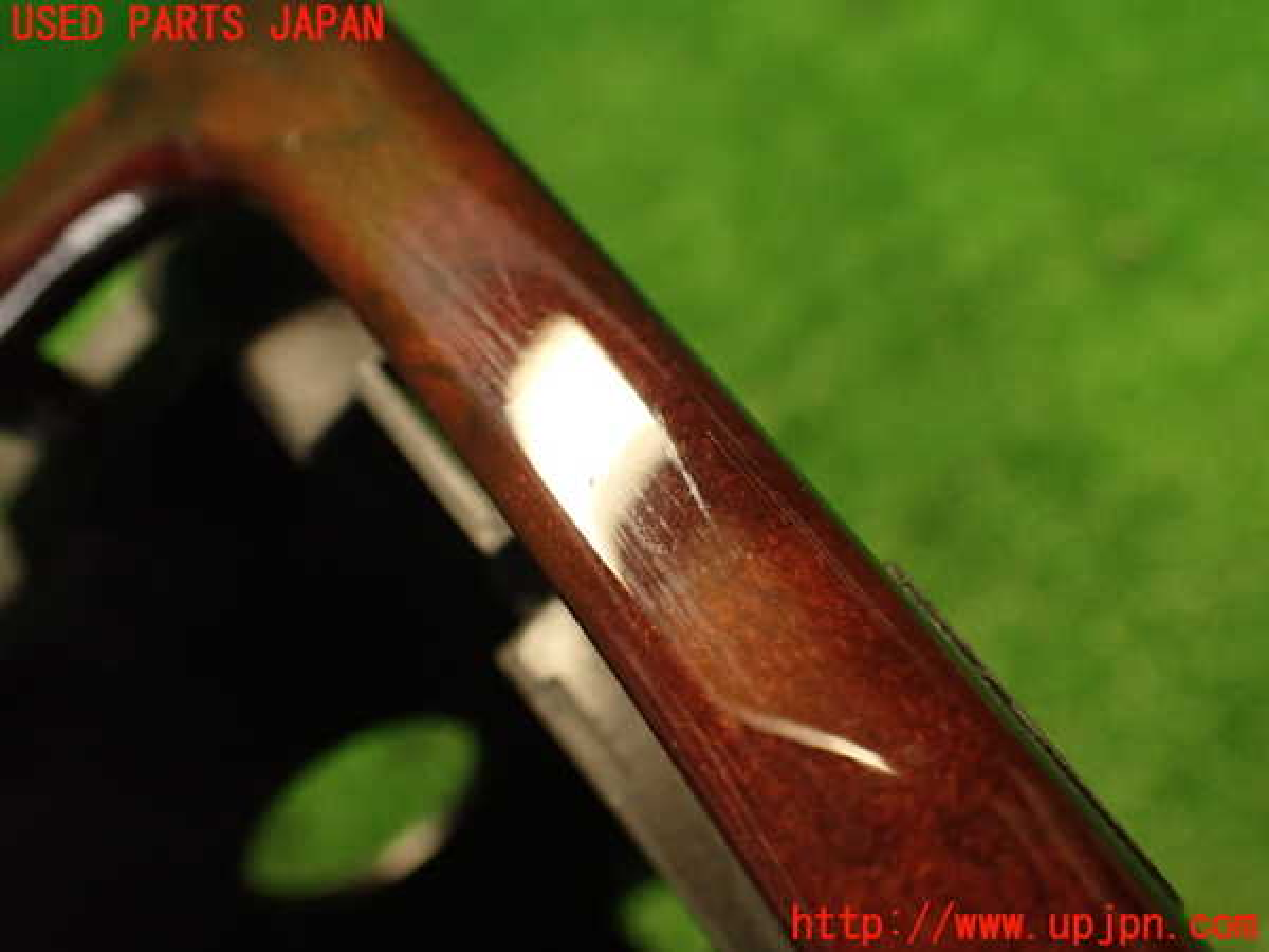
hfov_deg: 56.8
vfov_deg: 44.2
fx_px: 1173
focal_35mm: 32
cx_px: 634
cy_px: 476
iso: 400
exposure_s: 1/30
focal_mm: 5.79
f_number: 2.4
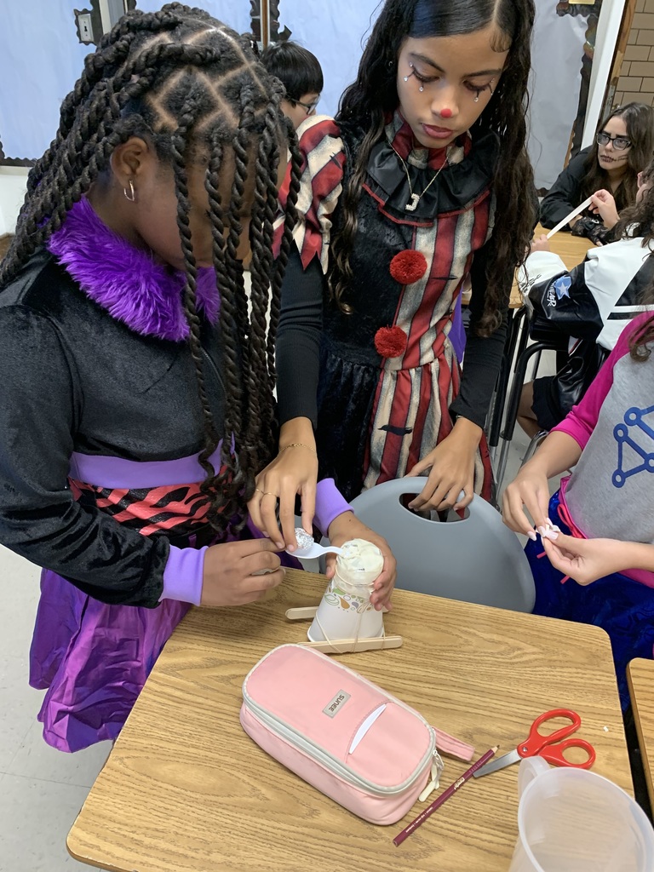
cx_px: 327
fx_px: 655
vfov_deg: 67.3
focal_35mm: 26
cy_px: 436
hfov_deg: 53.1
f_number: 1.8
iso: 320
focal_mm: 4.25
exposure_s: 1/60
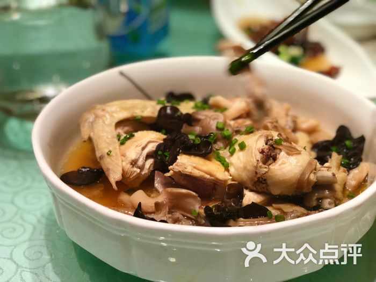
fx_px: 619
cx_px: 188
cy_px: 141
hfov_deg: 33.8
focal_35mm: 57
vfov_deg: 25.7
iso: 250
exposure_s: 1/100
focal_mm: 6.6
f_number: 2.8
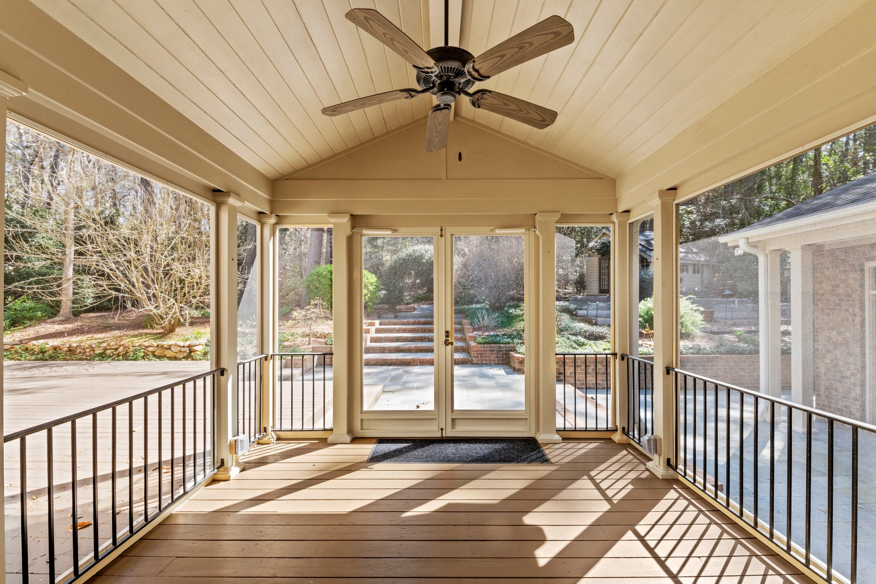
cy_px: 292
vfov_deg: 77.3
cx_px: 438
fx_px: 365
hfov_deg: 100.4
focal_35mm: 15
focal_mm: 15
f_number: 7.1
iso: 400
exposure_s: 1/80
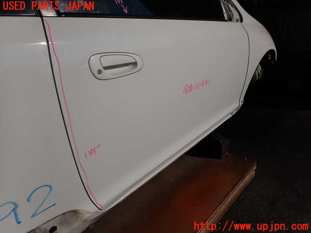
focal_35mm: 25
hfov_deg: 69.4
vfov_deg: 54.9
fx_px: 225
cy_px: 116
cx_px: 156
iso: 100
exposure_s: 1/1250
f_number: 8
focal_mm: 4.5
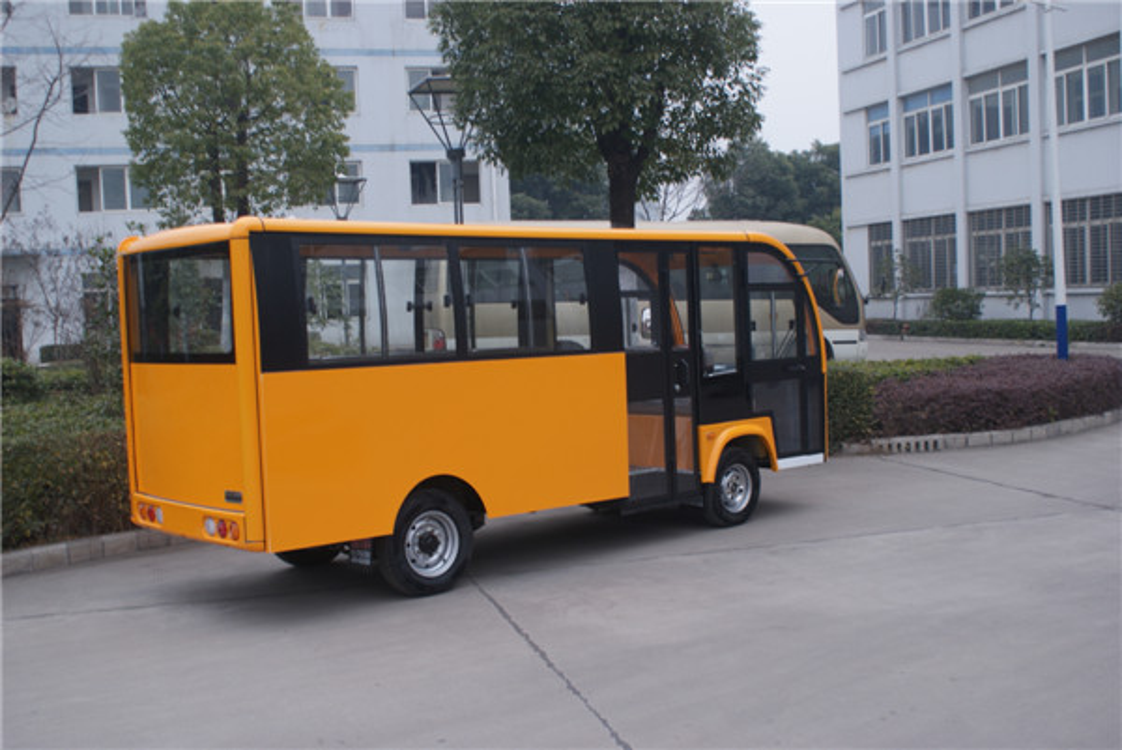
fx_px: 1216
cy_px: 375
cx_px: 561
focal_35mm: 39
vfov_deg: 34.3
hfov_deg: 49.5
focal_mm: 26
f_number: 4.5
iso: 125
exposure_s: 1/40
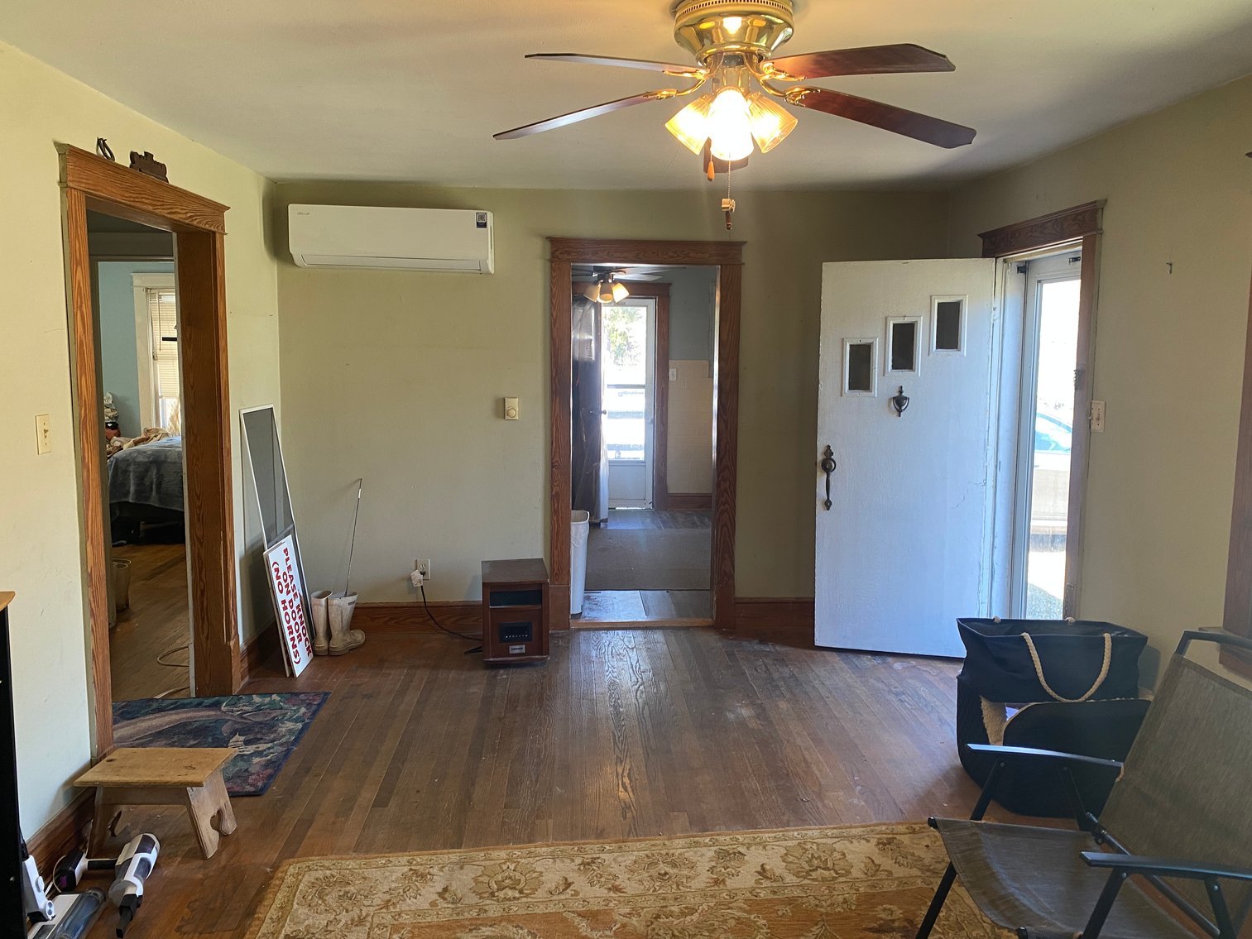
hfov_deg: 67.3
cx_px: 626
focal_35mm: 26
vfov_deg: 53.1
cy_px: 470
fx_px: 940
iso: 80
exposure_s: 1/60
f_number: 1.8
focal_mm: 4.25
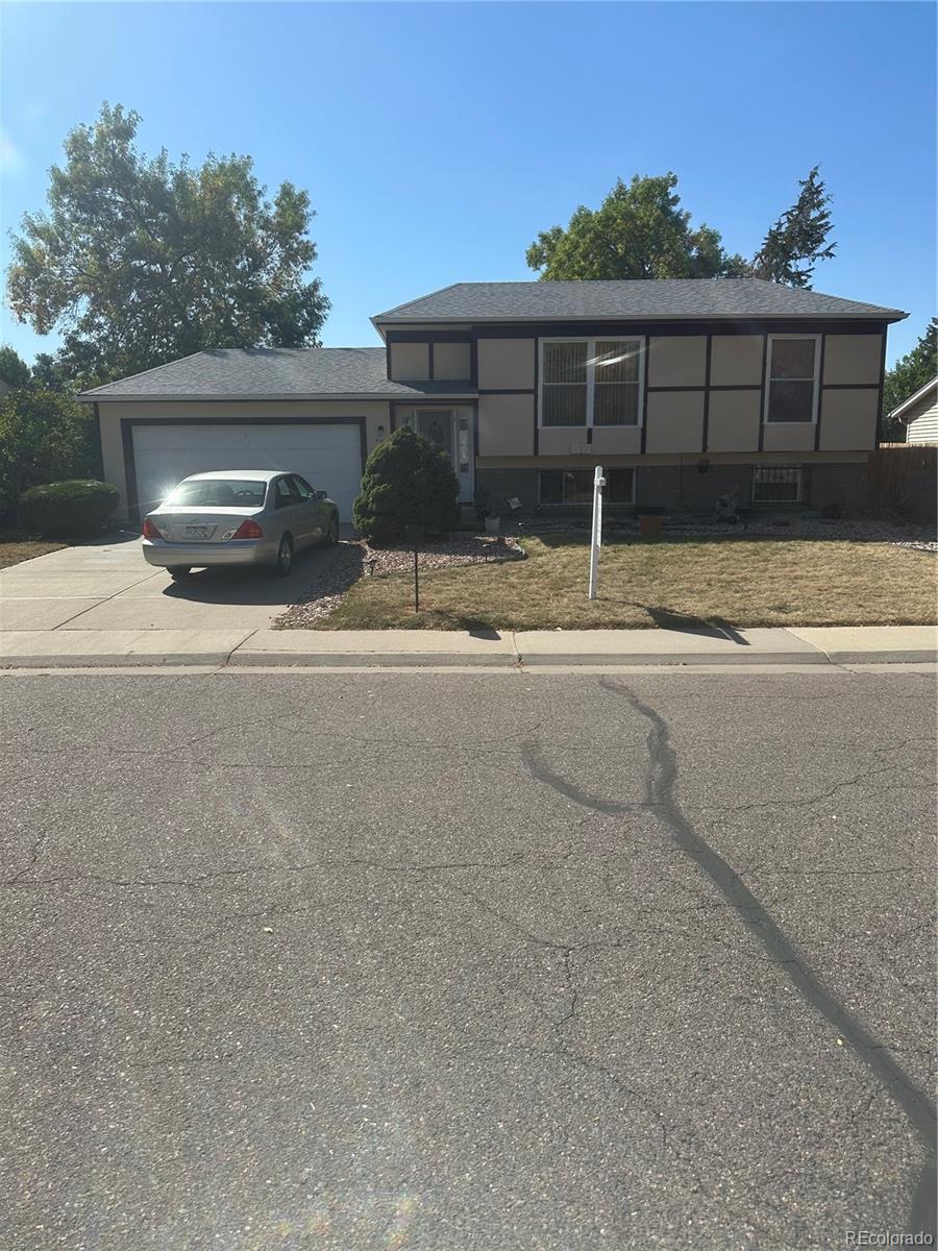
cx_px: 469
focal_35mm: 24
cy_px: 626
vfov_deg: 71.6
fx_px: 867
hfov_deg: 56.8
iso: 80
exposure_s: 1/5000
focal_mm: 6.86
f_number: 1.78
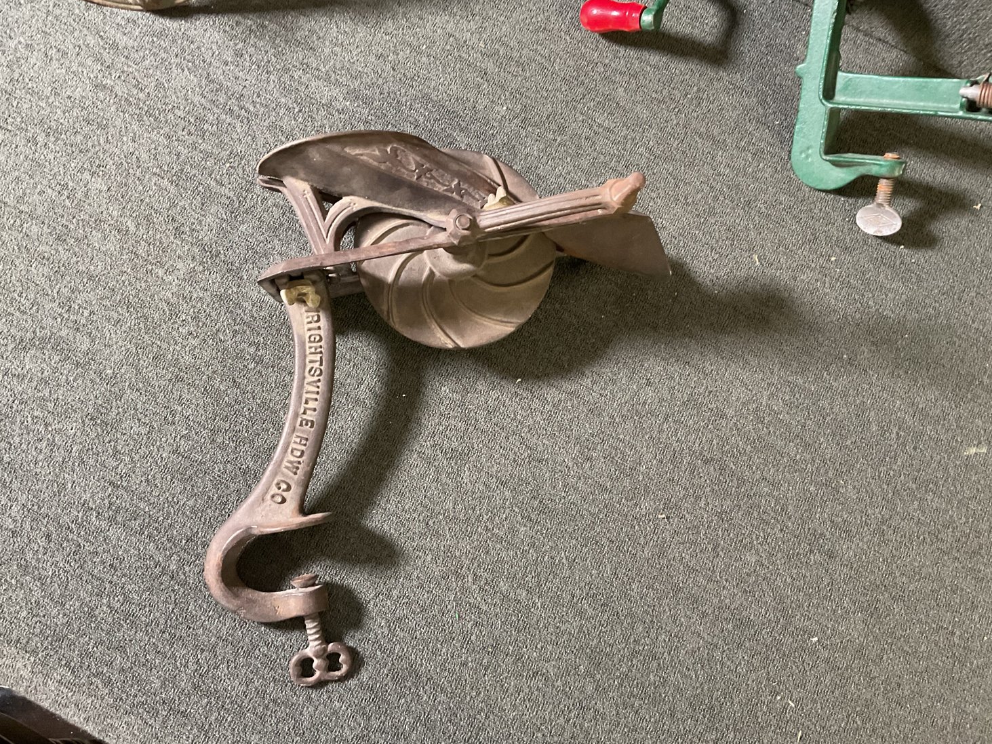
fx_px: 860
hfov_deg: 60.0
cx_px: 480
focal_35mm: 30
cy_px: 363
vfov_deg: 46.8
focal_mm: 3
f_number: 1.8
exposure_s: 1/30
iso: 320
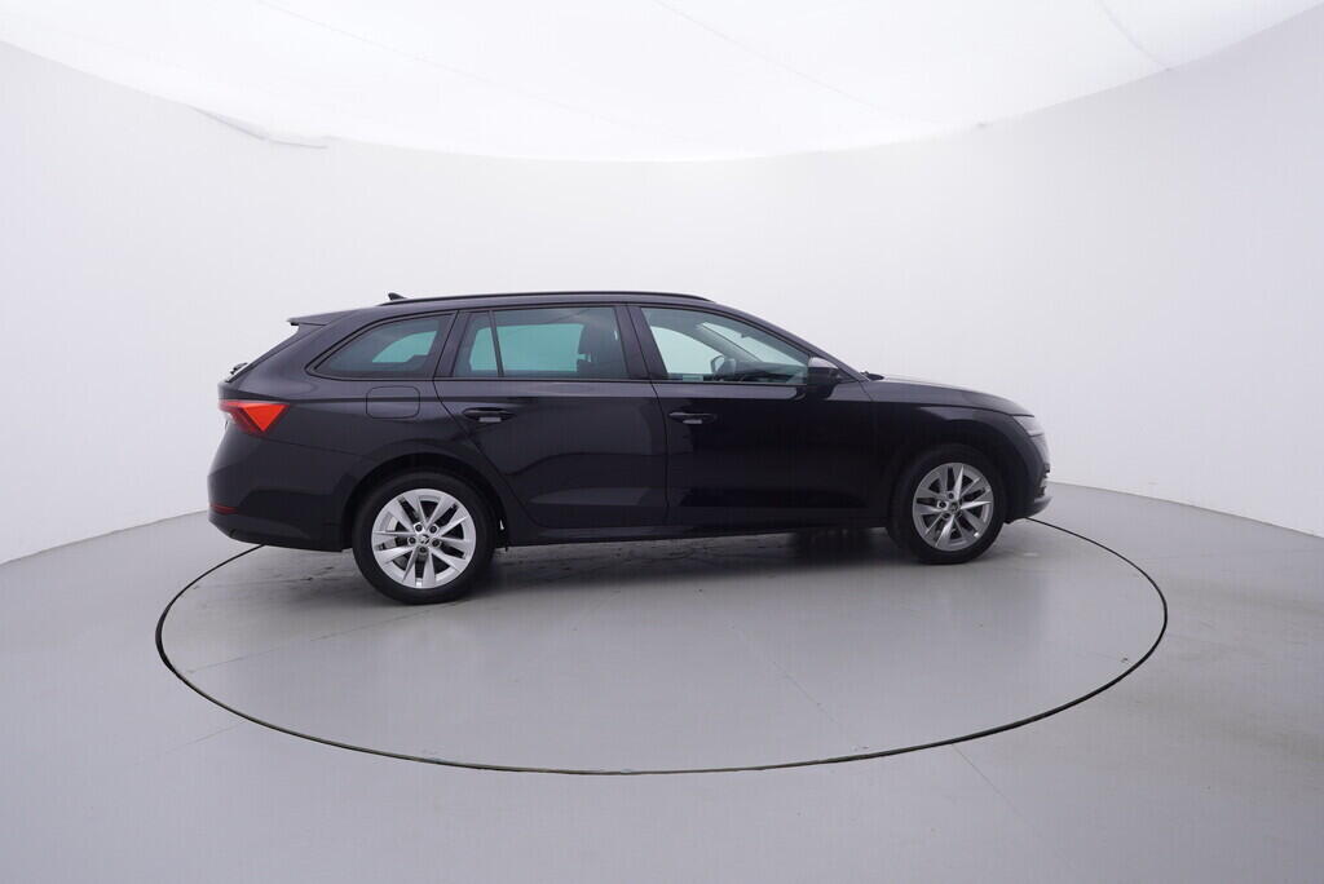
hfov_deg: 77.3
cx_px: 662
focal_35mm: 22
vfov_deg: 56.2
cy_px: 442
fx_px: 828
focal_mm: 15
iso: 200
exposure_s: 1/80
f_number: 5
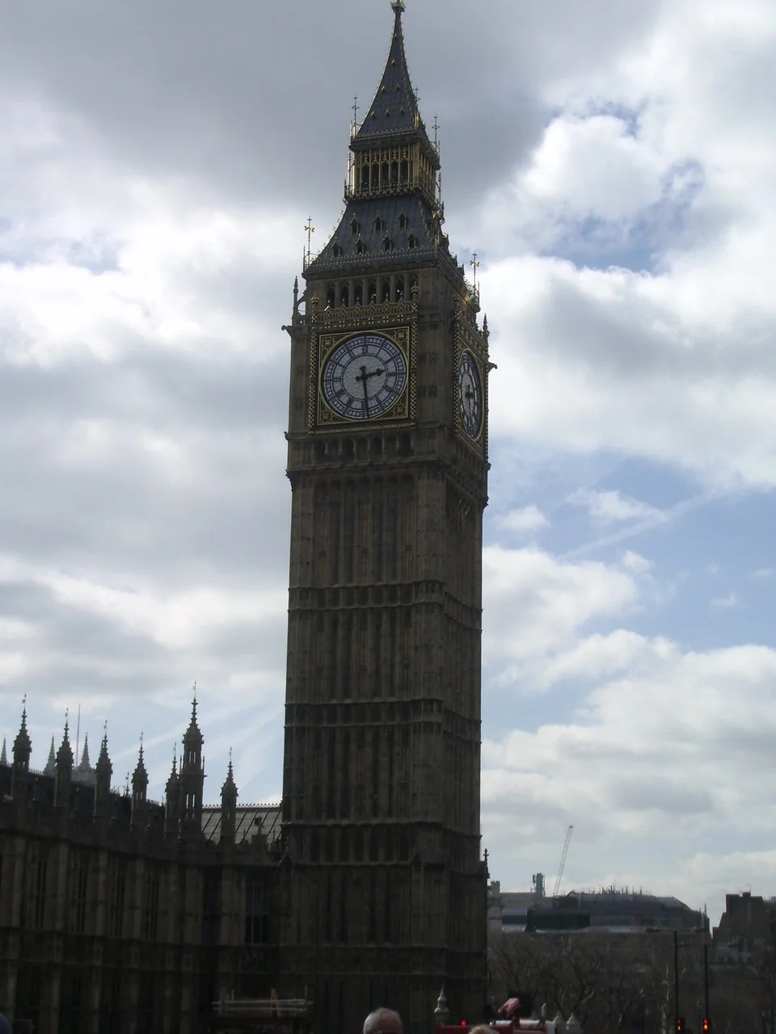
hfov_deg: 23.7
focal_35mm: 62
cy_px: 517
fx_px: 1853
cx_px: 388
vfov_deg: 31.2
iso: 50
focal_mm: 10.2
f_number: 5.6
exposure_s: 1/500
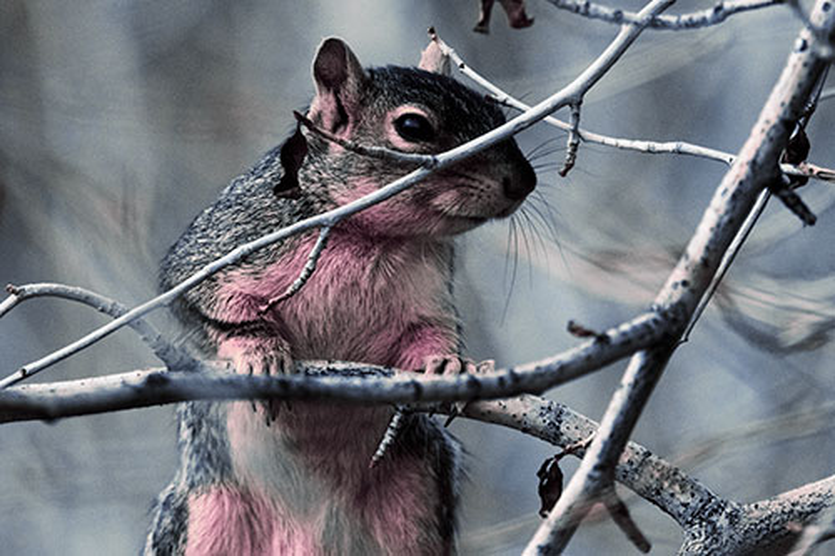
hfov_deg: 1.7
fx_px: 27823
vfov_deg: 1.1
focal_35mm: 1200
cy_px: 278
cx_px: 418
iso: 6400
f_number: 13
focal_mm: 1200
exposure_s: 1/1250
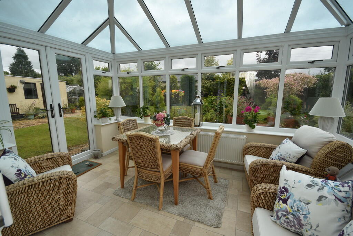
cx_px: 176
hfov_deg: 100.4
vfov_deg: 77.3
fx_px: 147
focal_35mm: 15
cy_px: 118
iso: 100
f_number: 6.3
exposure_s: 1/200
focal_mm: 10
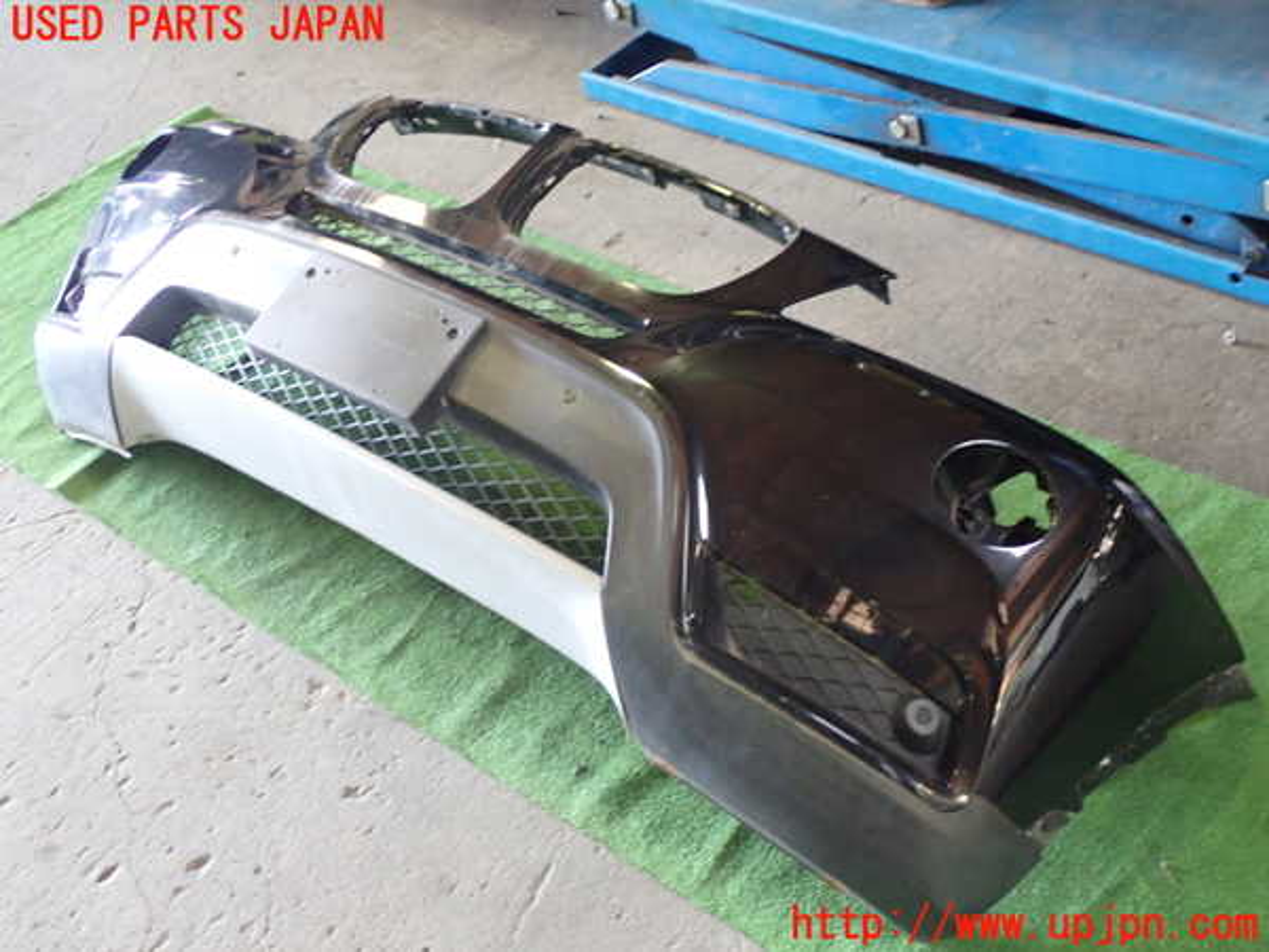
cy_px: 476
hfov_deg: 42.9
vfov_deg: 32.9
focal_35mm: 44
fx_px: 1613
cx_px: 634
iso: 800
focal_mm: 7.84
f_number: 2.9
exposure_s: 1/25
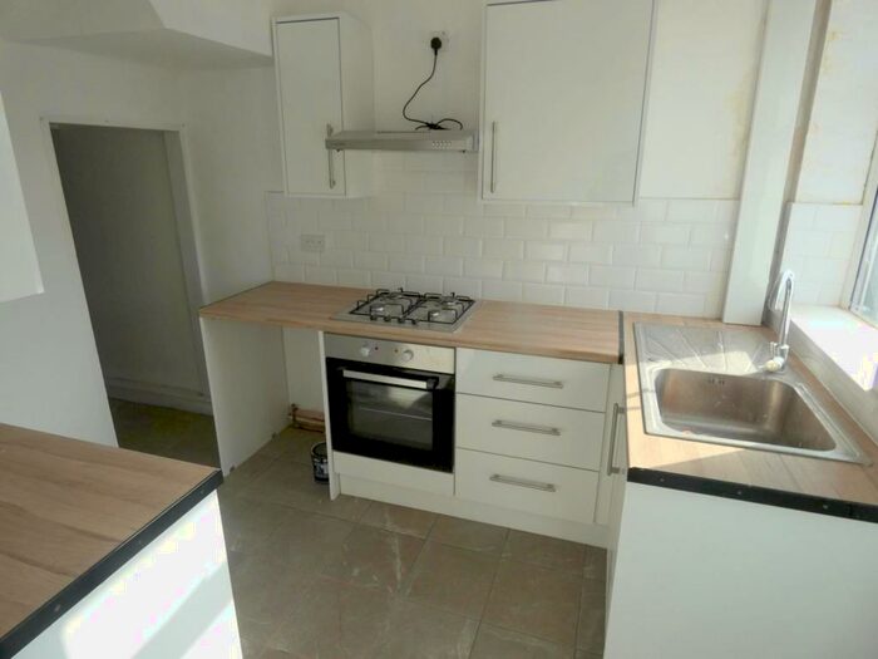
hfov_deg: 81.7
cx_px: 439
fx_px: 507
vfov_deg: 66.0
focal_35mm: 20
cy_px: 330
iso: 80
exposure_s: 1/320
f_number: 2.8
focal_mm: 3.6
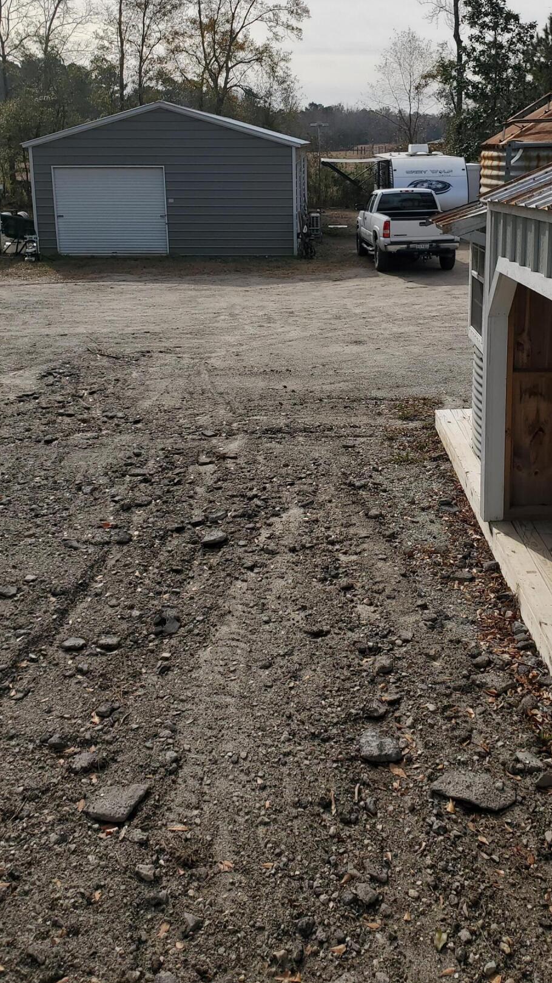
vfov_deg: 56.2
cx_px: 290
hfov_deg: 33.7
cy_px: 389
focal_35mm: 35
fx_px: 911
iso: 50
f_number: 2.4
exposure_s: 1/2223
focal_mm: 4.3
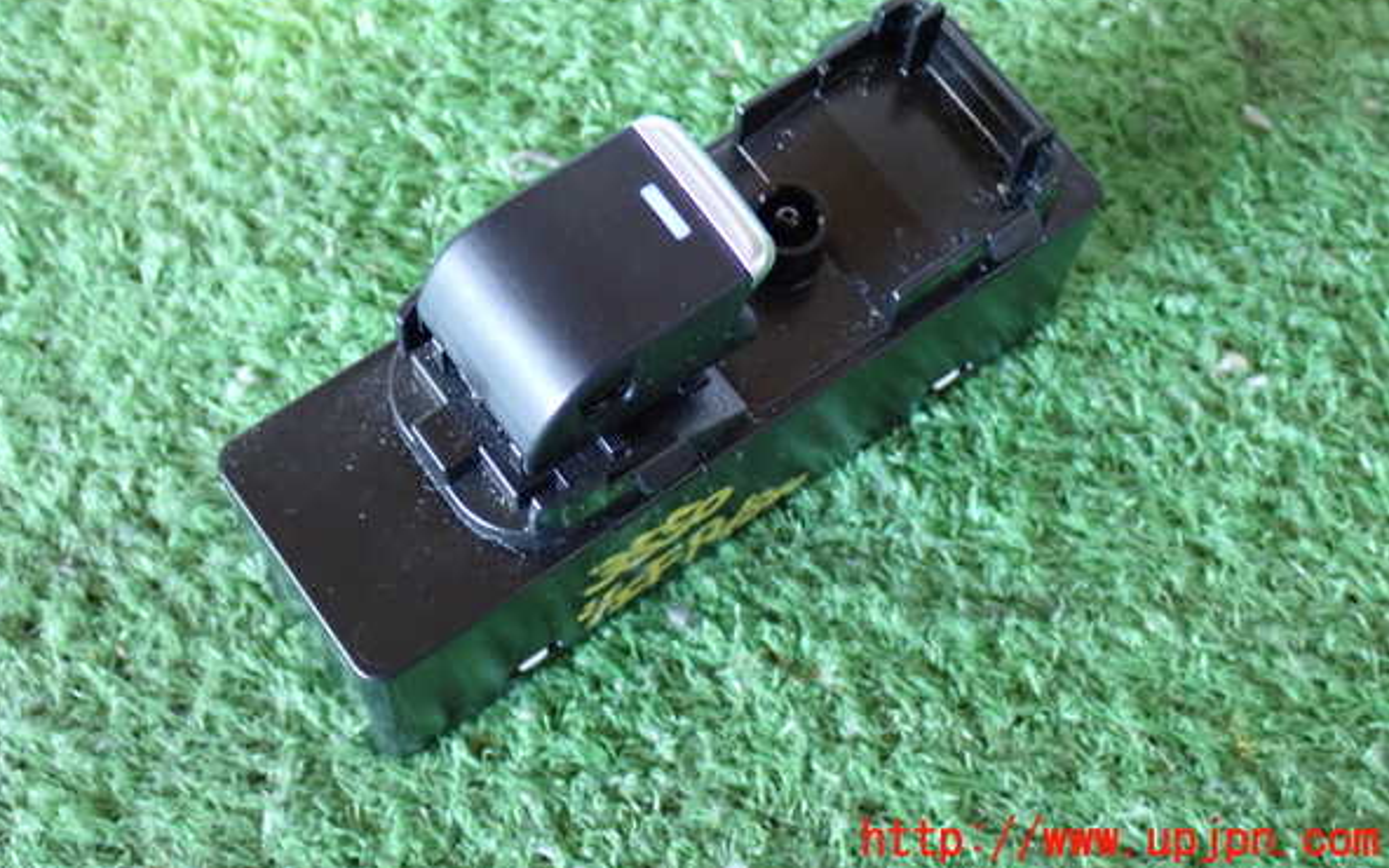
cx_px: 687
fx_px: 2196
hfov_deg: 35.1
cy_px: 343
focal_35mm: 58
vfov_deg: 22.3
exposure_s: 1/15
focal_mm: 9.65
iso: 800
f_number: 3.3
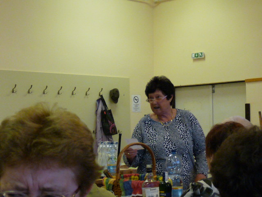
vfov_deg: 18.2
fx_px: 613
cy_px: 98
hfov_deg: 24.1
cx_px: 131
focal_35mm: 81
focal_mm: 8.2
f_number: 3.2
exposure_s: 1/30
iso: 320
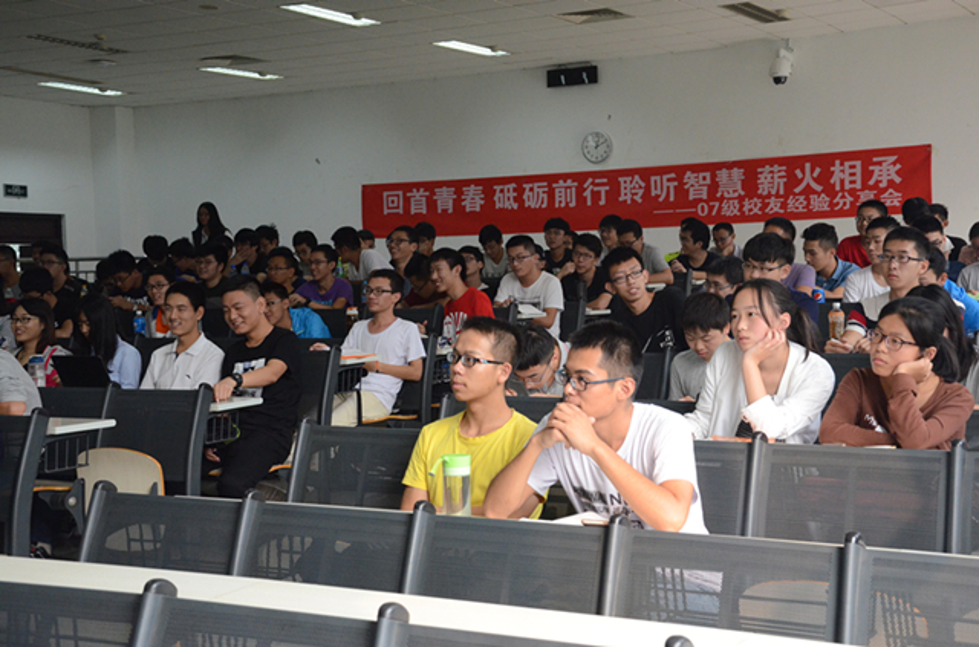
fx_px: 1424
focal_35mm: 52
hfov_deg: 37.9
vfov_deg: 25.6
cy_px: 324
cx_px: 490
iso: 2500
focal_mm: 35
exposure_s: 1/200
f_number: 7.1
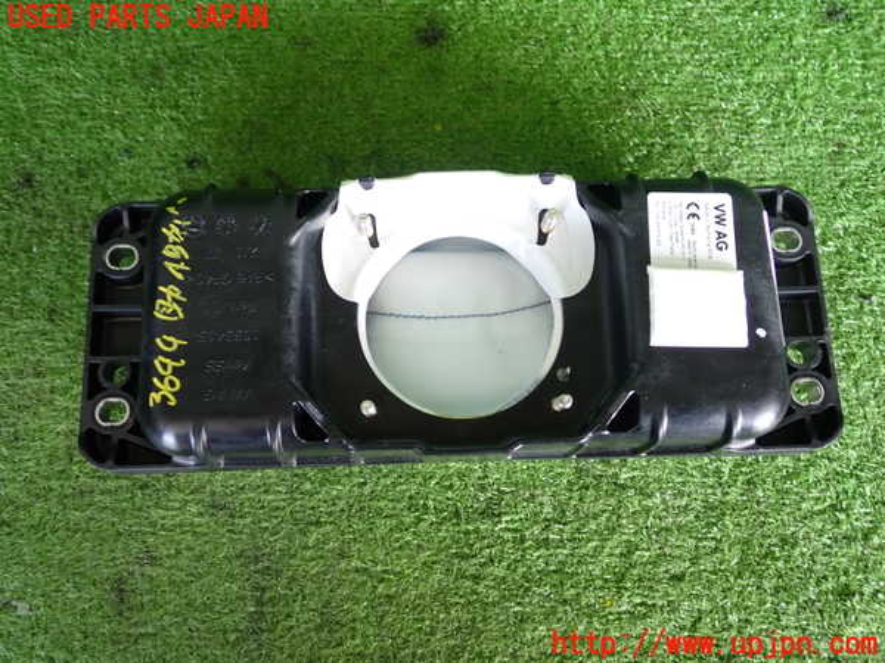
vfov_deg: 44.2
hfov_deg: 56.8
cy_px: 332
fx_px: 818
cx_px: 442
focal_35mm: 32
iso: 200
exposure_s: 1/50
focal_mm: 5.79
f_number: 2.4
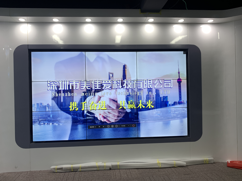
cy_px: 90
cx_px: 121
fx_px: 182
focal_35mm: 26
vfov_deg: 53.1
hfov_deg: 67.3
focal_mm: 4.25
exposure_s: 1/100
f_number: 1.8
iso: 32
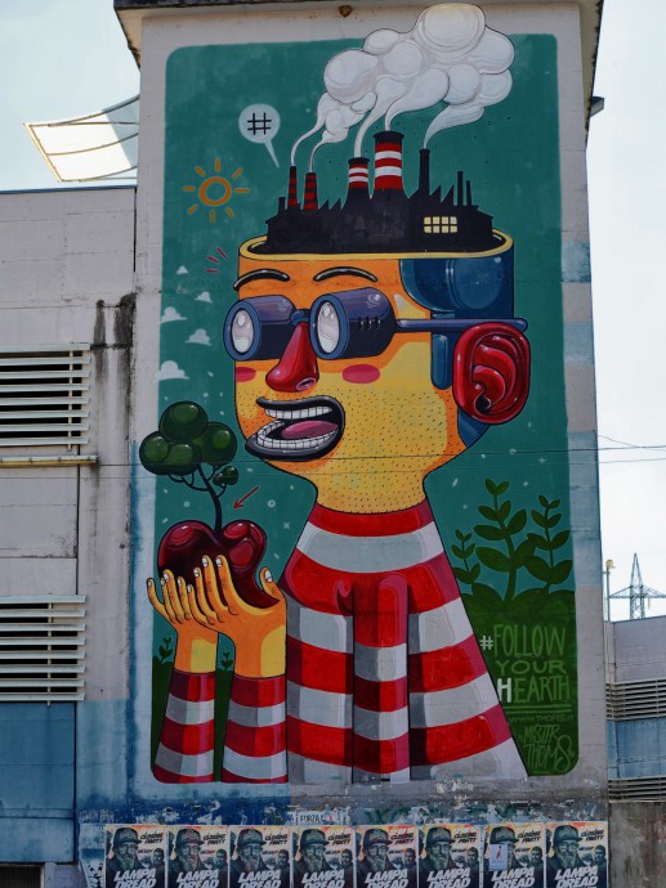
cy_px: 454
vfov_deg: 25.0
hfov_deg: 18.9
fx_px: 2002
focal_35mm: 78
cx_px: 338
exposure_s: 1/125
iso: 200
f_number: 13
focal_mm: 70
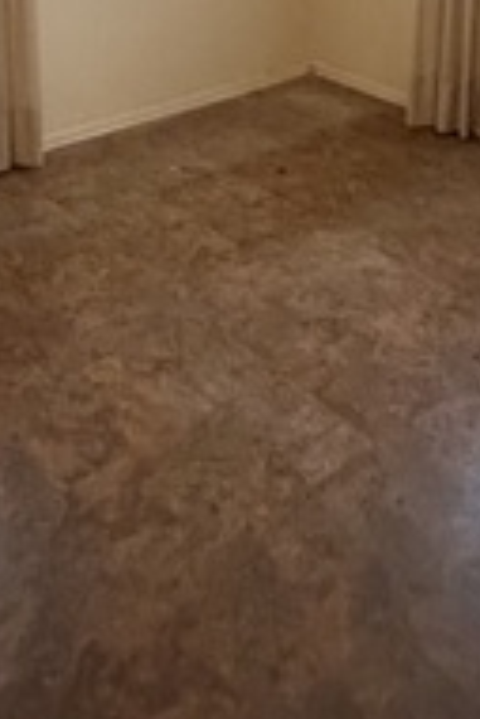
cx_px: 200
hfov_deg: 27.5
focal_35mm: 49
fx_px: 978
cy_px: -163
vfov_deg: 32.6
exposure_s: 1/60
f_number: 2.2
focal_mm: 2.22
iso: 1250
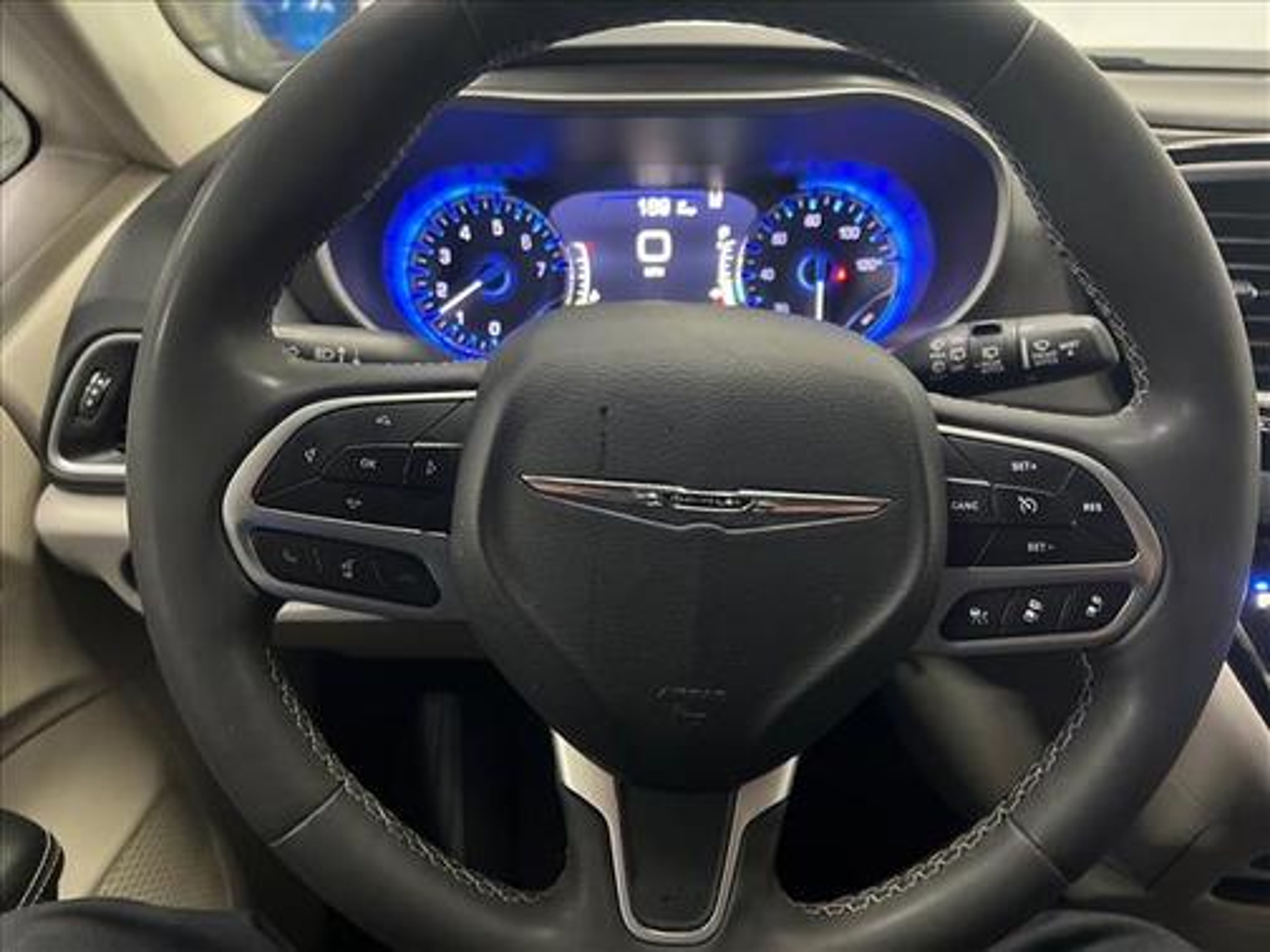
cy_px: 476
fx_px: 954
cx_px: 635
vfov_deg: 53.1
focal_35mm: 26
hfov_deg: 67.3
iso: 500
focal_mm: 5.7
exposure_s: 1/30
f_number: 1.5
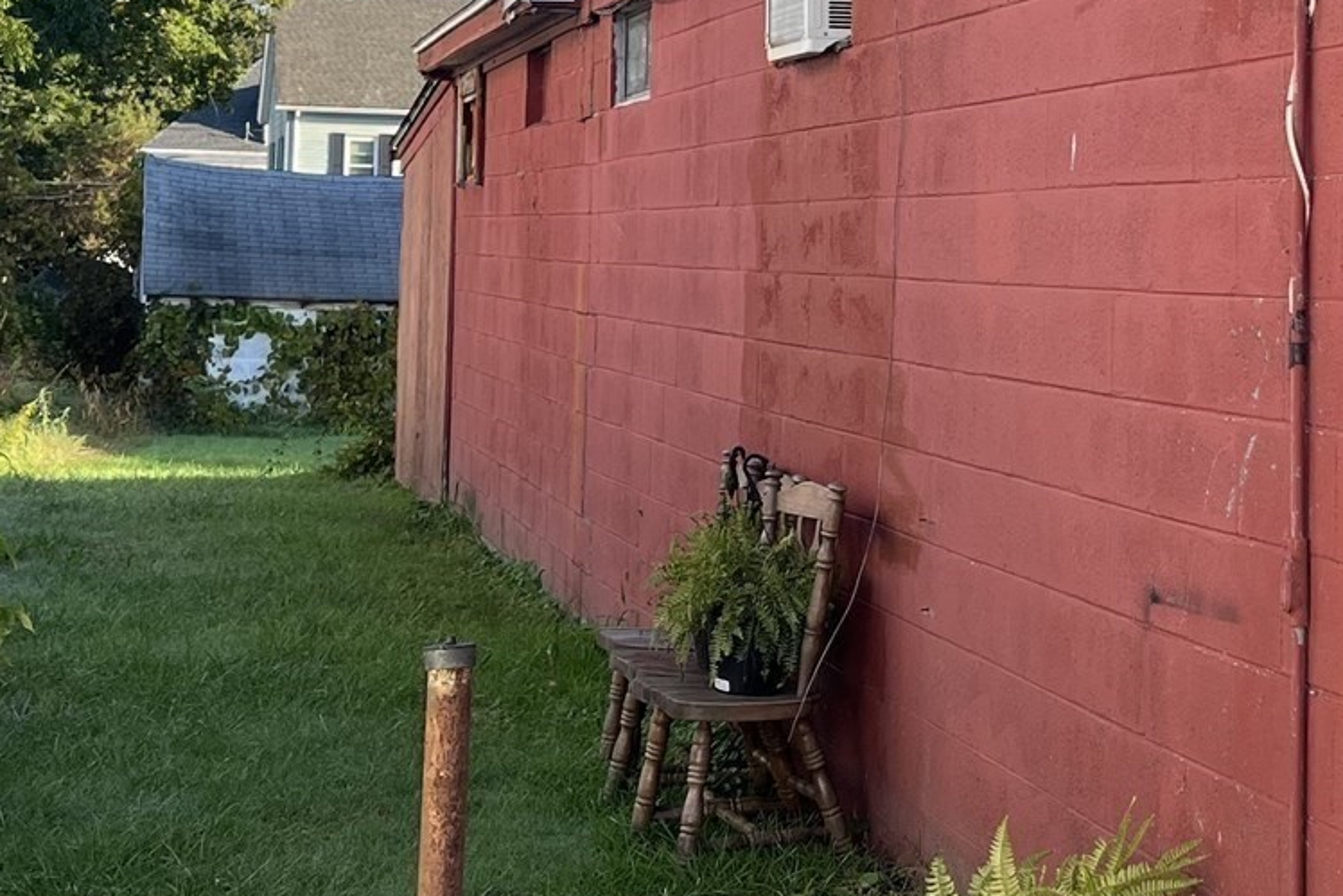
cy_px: 88
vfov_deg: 18.1
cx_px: 916
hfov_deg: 27.1
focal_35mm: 74
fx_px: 2761
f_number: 1.6
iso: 50
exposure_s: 1/920
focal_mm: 5.1
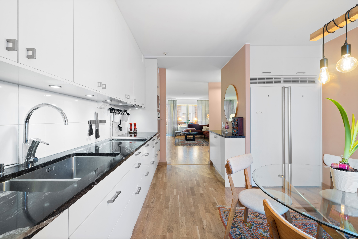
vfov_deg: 73.8
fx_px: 159
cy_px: 120
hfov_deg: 96.7
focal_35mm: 16
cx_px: 179
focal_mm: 16
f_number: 11
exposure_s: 8
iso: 100
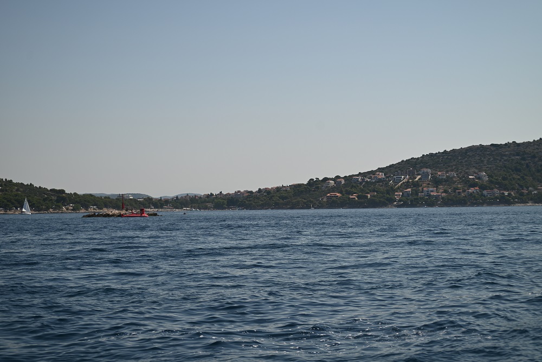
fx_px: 1054
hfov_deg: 28.8
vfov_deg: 19.5
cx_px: 271
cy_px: 181
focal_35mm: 70
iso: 100
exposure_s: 1/2000
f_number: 4.5
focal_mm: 70
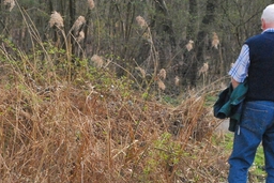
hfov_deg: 12.1
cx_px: 105
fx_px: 1287
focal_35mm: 169
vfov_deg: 8.1
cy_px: 96
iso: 1600
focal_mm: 48
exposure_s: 1/500
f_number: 11
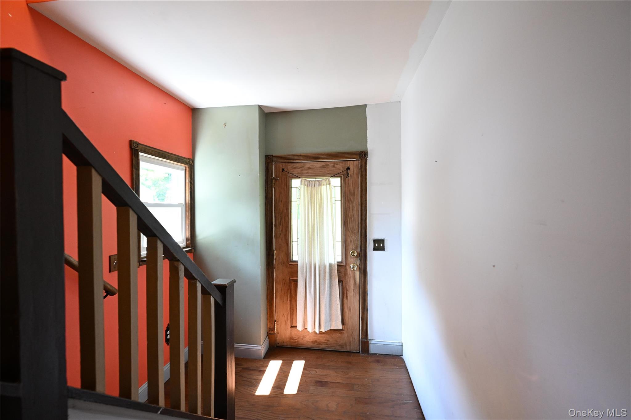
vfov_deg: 81.2
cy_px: 210
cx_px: 316
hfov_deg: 104.3
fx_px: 245
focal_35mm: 14
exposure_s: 1/160
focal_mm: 14
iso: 2500
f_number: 4.5
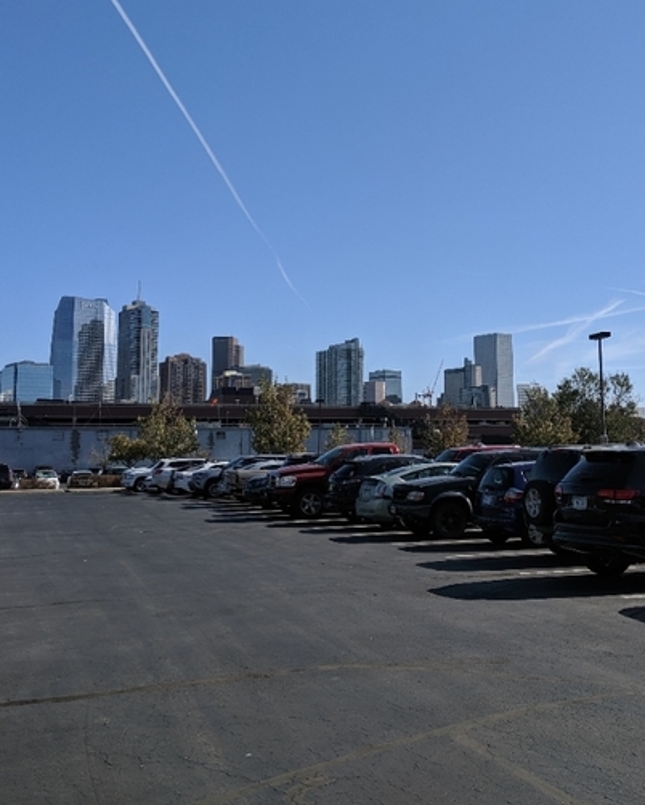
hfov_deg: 35.4
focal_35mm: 42
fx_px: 1002
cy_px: 327
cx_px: 420
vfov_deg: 43.6
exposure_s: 1/3906
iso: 61
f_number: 1.8
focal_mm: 4.44
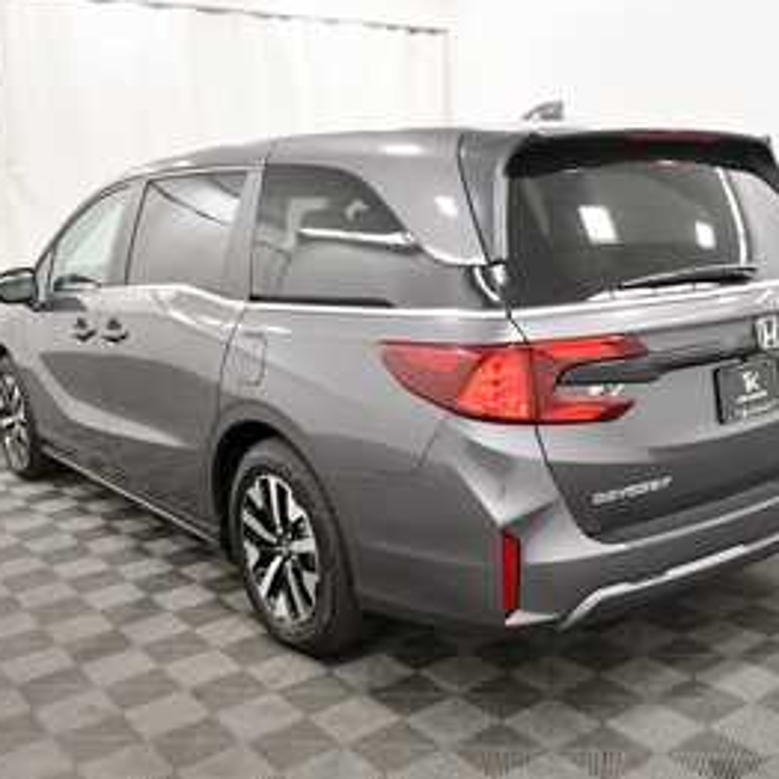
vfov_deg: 47.2
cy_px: 388
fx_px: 891
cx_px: 434
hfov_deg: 47.1
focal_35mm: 35
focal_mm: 18
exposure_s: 1/125
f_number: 5.3
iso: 1800
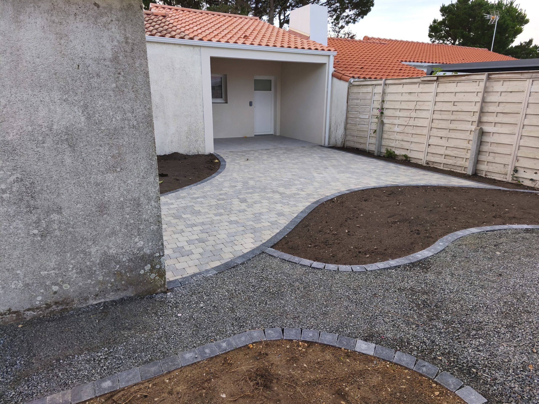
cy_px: 202
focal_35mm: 23
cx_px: 270
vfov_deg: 58.9
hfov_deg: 73.9
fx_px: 358
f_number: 1.7
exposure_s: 1/709
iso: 80
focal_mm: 5.35
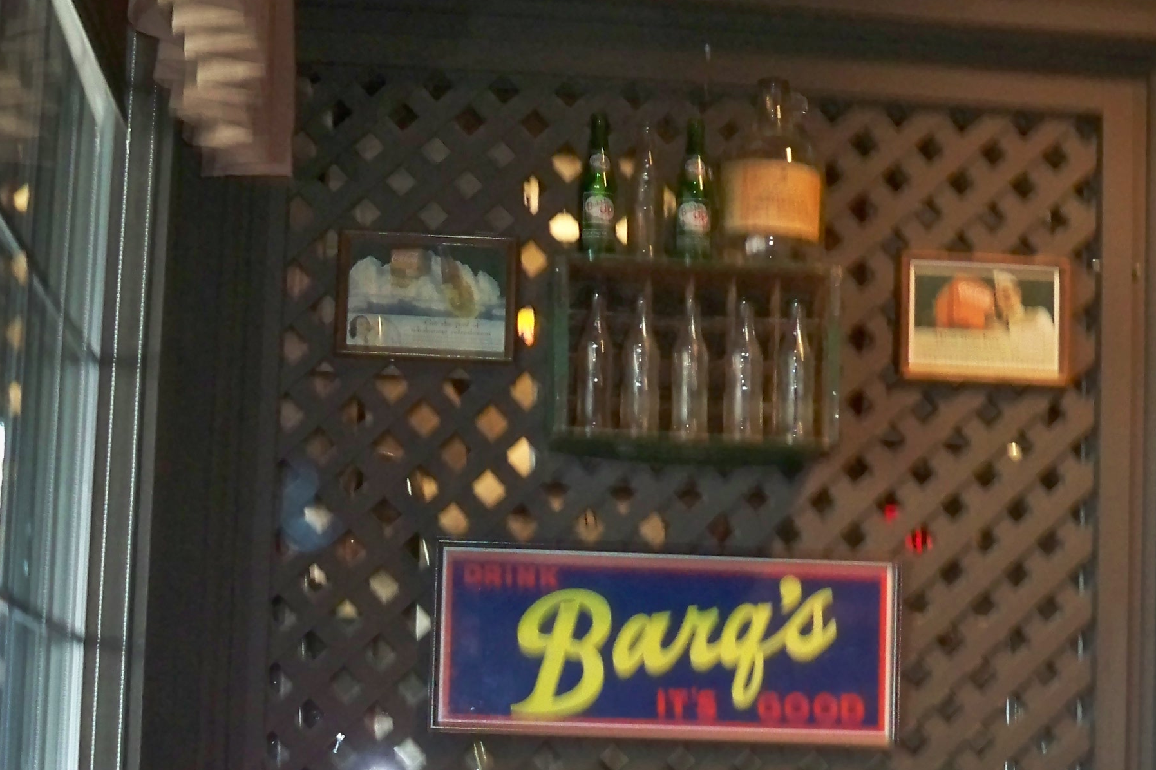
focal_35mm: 74
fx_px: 2376
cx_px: 658
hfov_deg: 27.3
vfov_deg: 18.3
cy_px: 608
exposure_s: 1/60
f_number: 3.1
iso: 400
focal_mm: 6.3
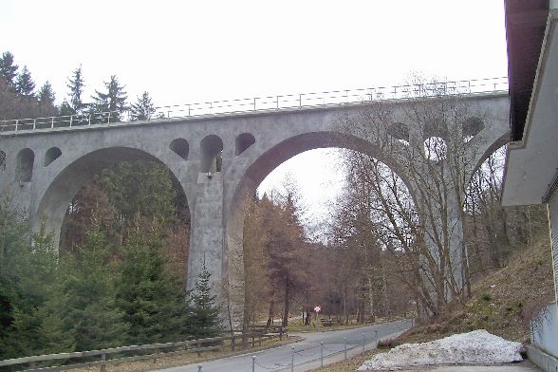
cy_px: 186
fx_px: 527
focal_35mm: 34
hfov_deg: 55.8
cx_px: 279
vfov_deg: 38.9
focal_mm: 5.6
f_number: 5.6
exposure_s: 1/250
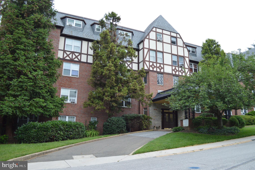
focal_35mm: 30
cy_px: 85
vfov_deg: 43.5
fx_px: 212
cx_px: 128
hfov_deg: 62.0
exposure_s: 1/100
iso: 400
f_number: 5
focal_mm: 20
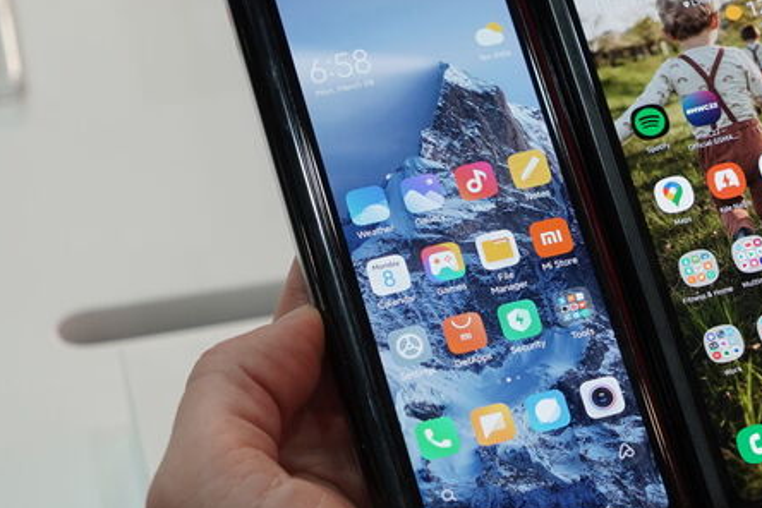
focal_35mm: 132
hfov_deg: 15.4
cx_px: 679
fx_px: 2794
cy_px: 215
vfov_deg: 10.4
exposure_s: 1/125
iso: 800
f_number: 6.3
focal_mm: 61
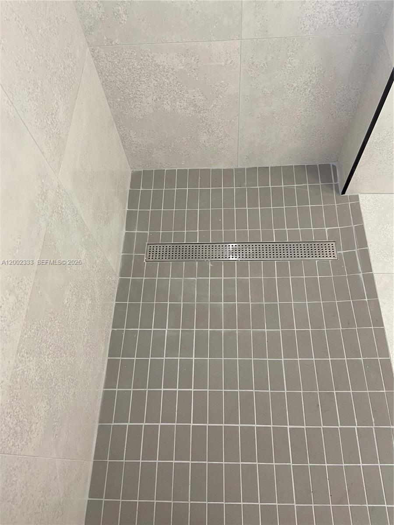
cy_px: 262
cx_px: 197
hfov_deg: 53.1
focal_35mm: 26
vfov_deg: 67.3
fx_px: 395
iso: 80
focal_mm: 4.25
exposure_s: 1/60
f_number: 1.8
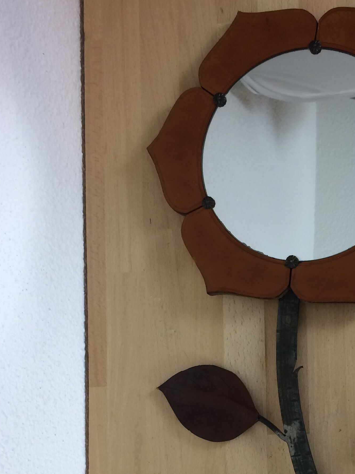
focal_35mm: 53
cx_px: 296
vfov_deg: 35.3
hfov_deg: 26.9
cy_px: 363
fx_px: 725
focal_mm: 4.15
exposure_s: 1/33
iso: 40
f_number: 2.2
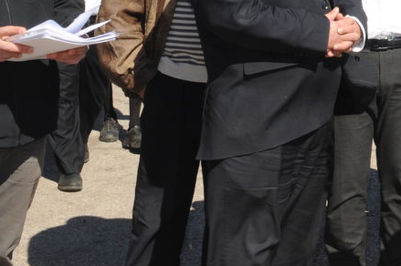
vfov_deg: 13.2
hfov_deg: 18.7
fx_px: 1135
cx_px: 510
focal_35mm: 102
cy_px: -22
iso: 1000
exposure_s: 1/250
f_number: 22
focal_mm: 32
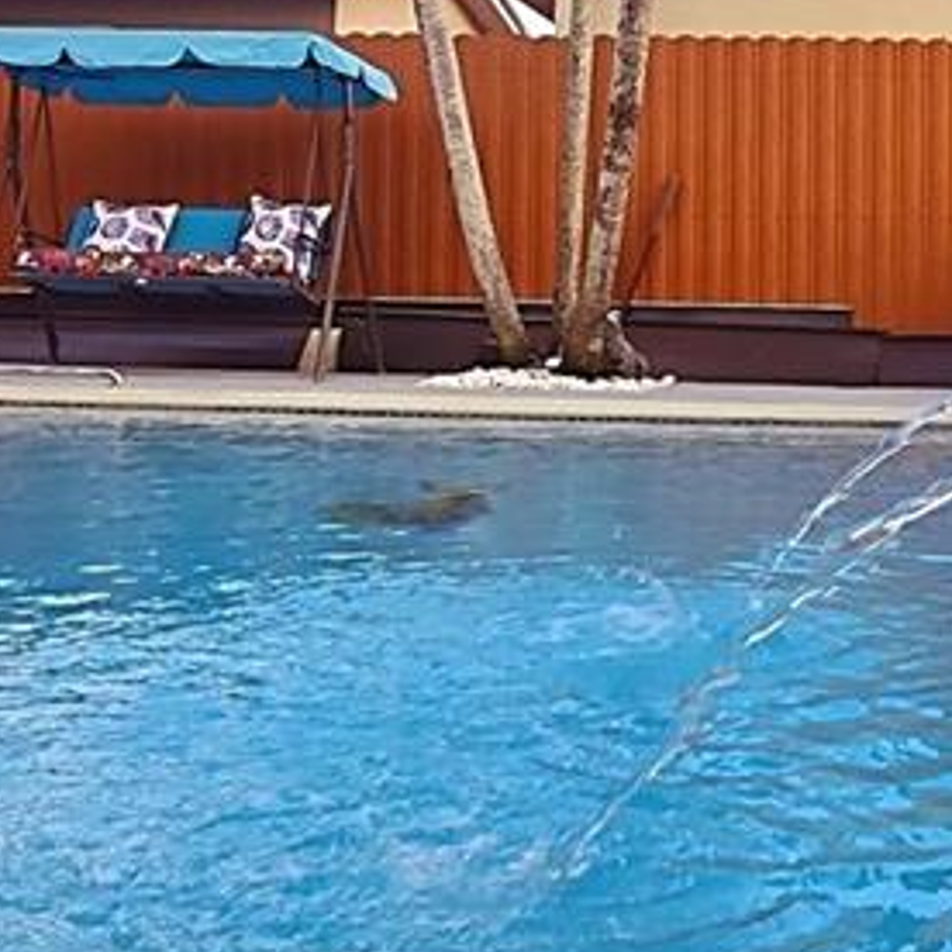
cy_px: 307
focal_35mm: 50
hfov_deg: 32.5
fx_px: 1556
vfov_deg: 33.7
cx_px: 835
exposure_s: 1/238
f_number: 2.2
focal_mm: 2.2
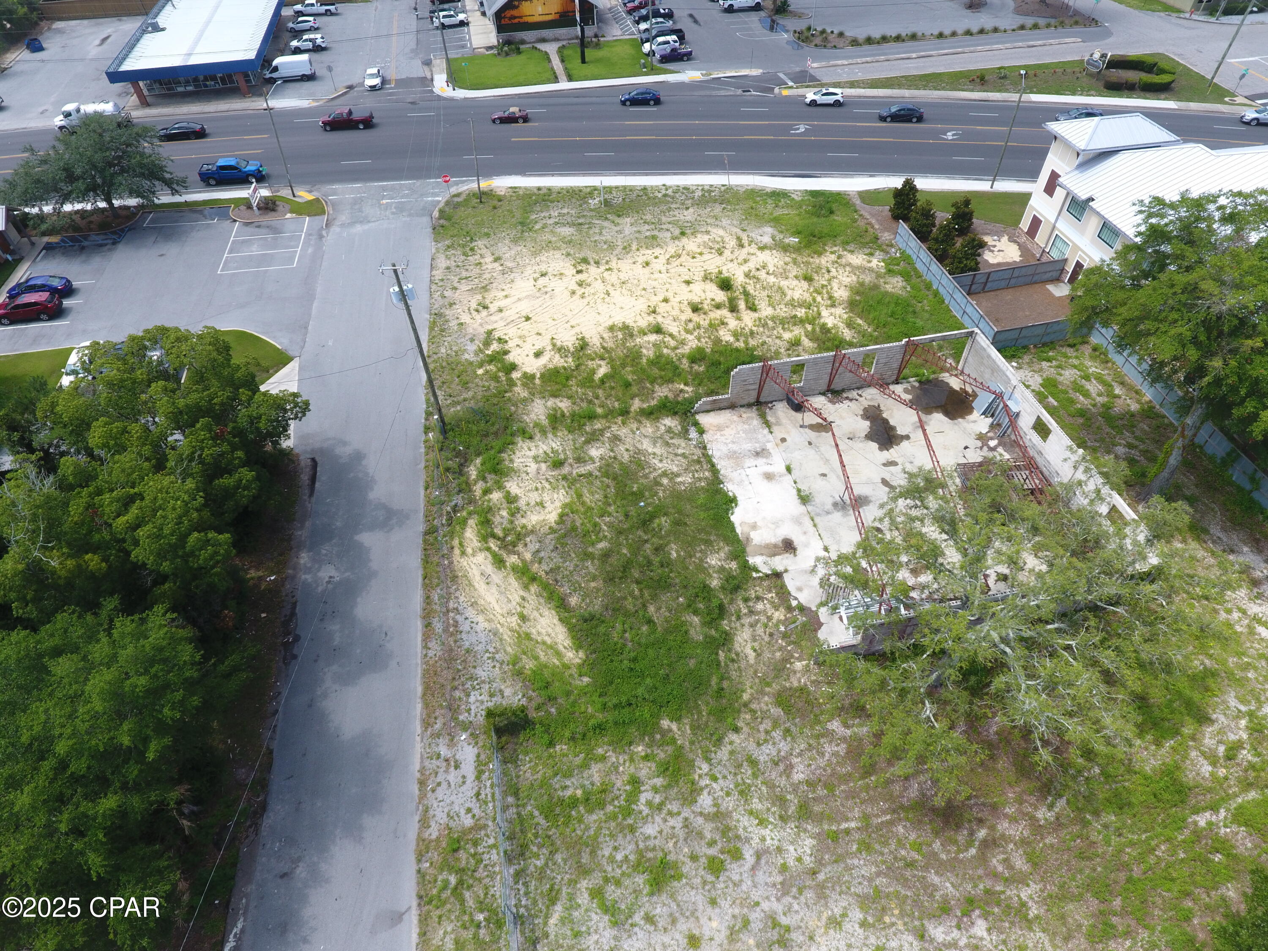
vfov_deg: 66.0
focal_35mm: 20
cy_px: 476
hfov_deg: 81.7
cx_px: 634
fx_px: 733
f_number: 2.8
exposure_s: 1/599
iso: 100
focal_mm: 3.61
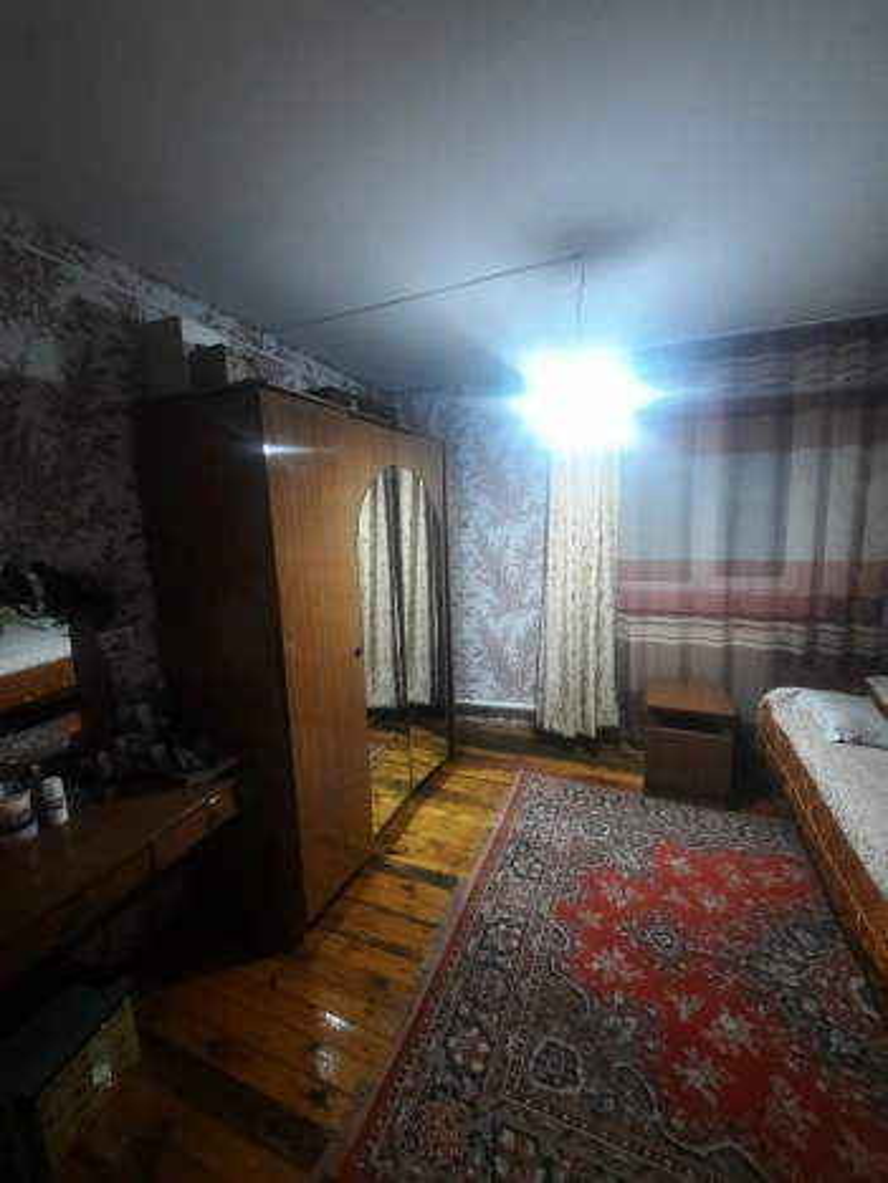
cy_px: 592
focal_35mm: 13
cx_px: 444
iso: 400
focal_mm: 1.74
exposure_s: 1/20
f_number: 2.2
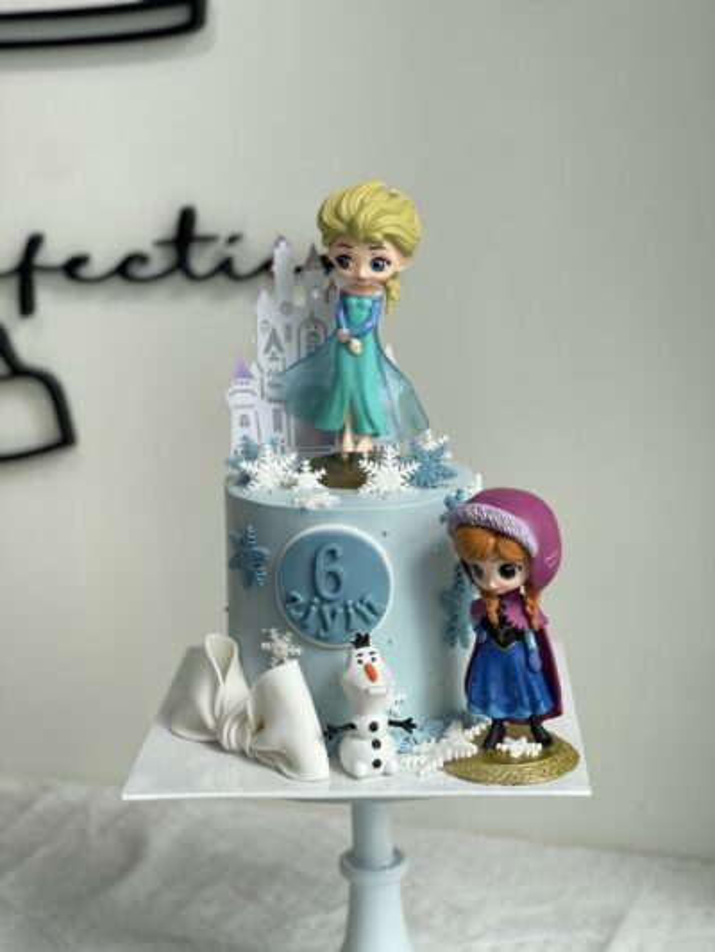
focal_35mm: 64
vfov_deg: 30.3
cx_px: 358
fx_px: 1762
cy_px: 476
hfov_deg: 22.9
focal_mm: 7.5
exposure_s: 1/121
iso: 40
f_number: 2.2
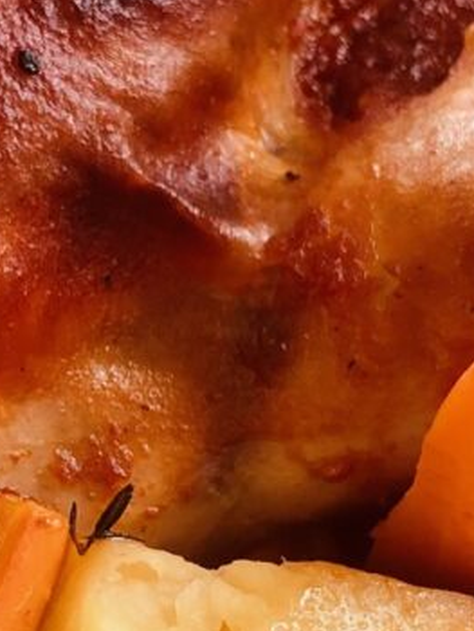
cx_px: 18
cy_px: 498
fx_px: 2334
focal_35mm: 128
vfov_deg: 15.3
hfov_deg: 11.5
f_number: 1.8
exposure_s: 1/20
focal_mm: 3.99
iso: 40
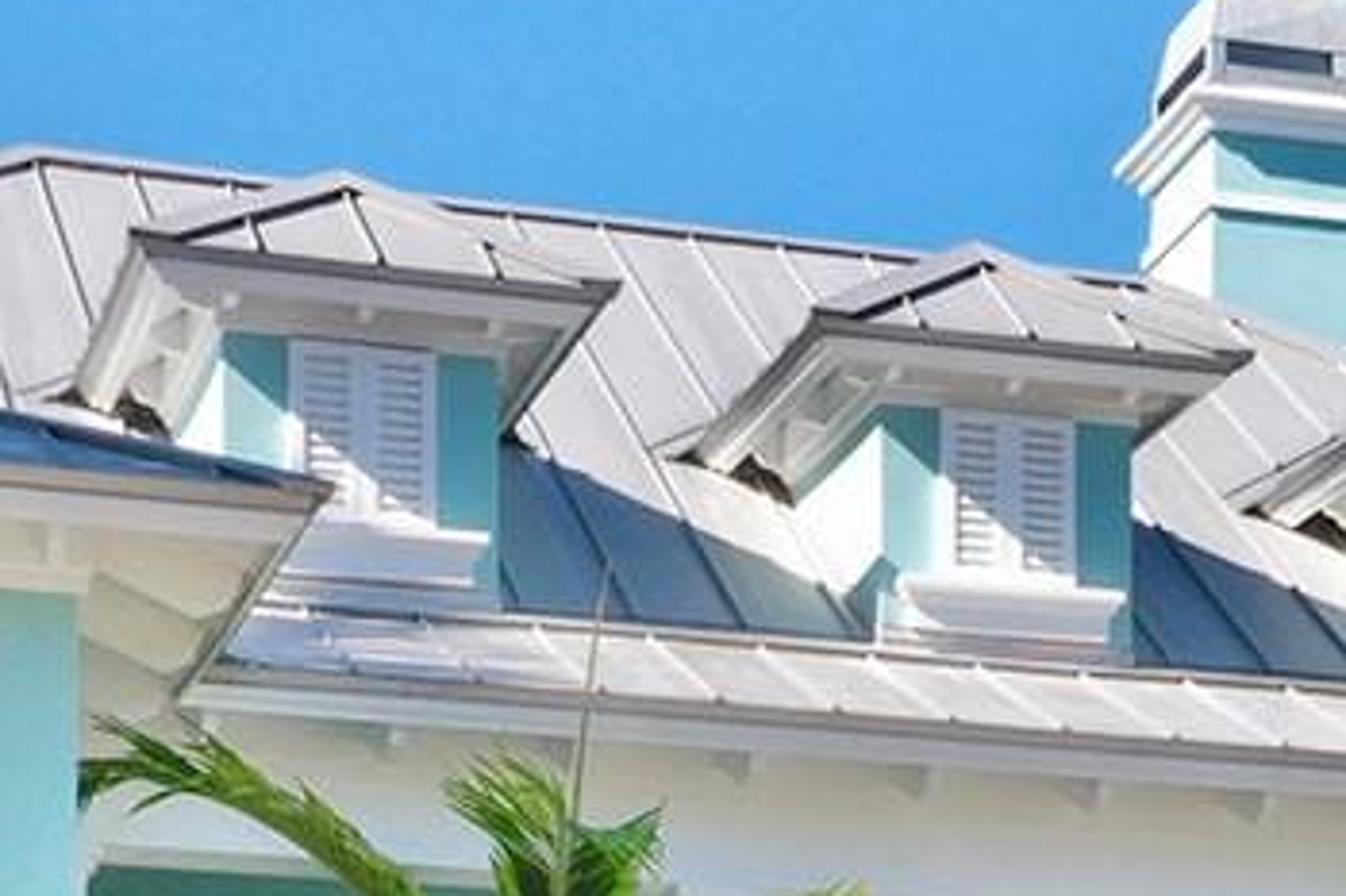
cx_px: 1411
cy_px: 1629
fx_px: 4783
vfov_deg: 10.1
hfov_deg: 15.7
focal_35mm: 128
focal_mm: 10.26
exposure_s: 1/80
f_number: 10
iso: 100
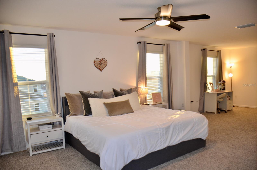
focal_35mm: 27
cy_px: 85
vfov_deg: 47.7
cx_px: 128
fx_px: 192
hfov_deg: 67.5
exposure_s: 1/60
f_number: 3.5
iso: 400
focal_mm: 18
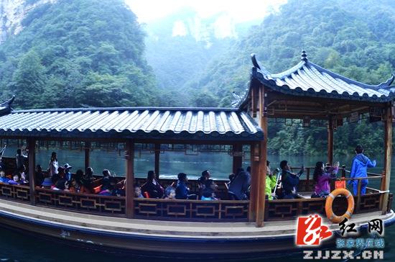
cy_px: 131
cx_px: 198
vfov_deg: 52.9
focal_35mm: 24
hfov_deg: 73.9
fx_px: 263
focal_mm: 16
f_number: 8
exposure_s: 1/20
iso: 125
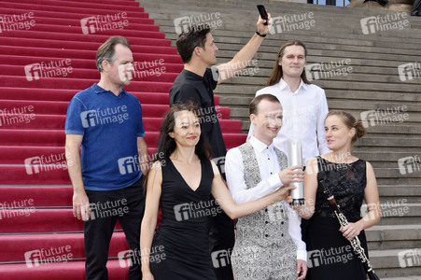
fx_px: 725
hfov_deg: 32.4
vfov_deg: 21.9
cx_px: 210
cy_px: 140
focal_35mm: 62
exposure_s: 1/100
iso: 200
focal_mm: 62
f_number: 10
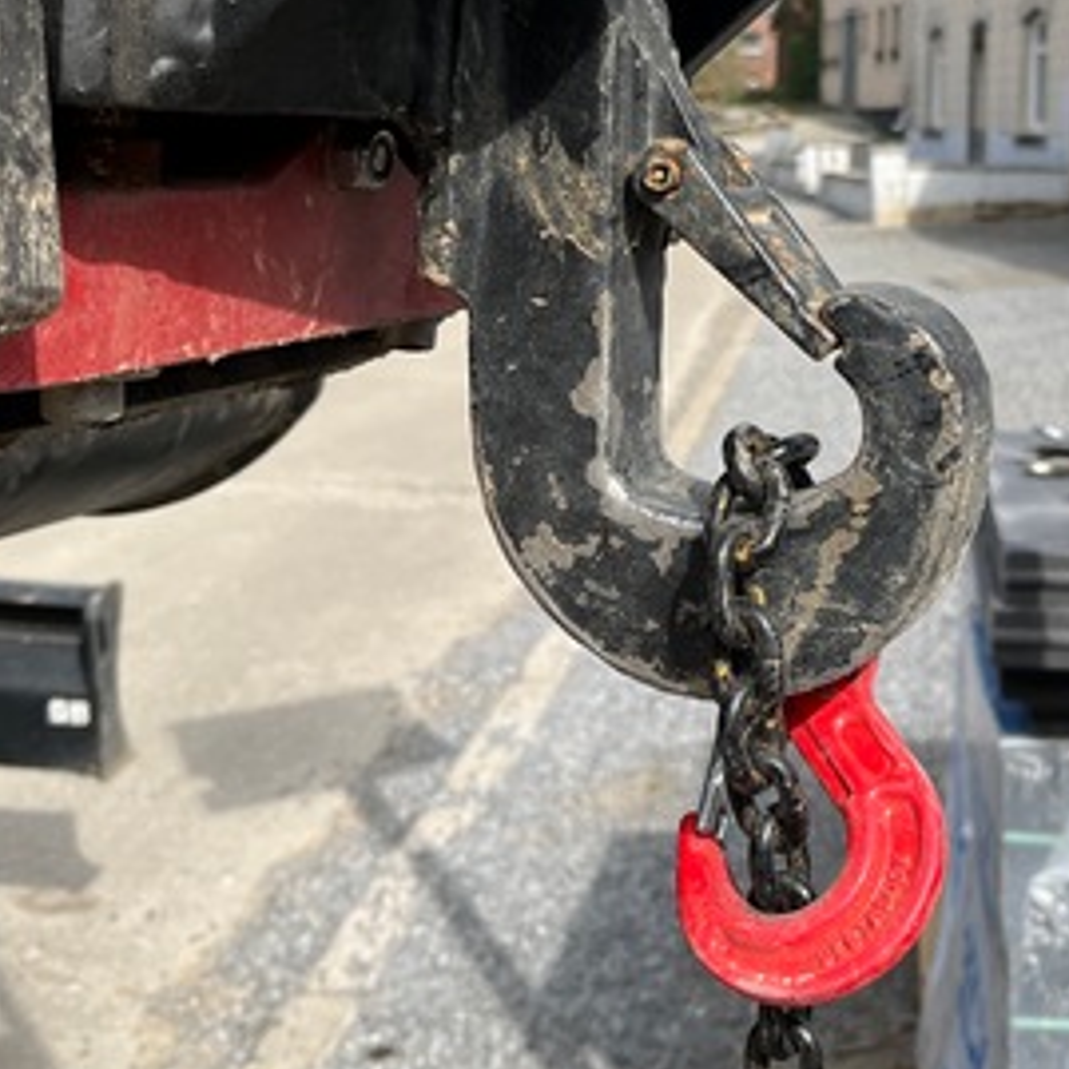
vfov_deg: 29.6
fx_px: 1992
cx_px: 791
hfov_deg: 29.6
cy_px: 276
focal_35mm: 57
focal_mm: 5.1
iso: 50
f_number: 1.6
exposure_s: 1/2688
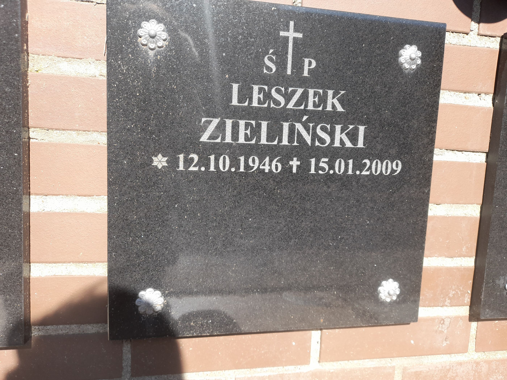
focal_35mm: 25
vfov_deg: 54.9
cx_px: 254
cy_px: 190
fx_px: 366
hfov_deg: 69.4
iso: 20
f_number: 2
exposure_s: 1/208
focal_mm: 4.6
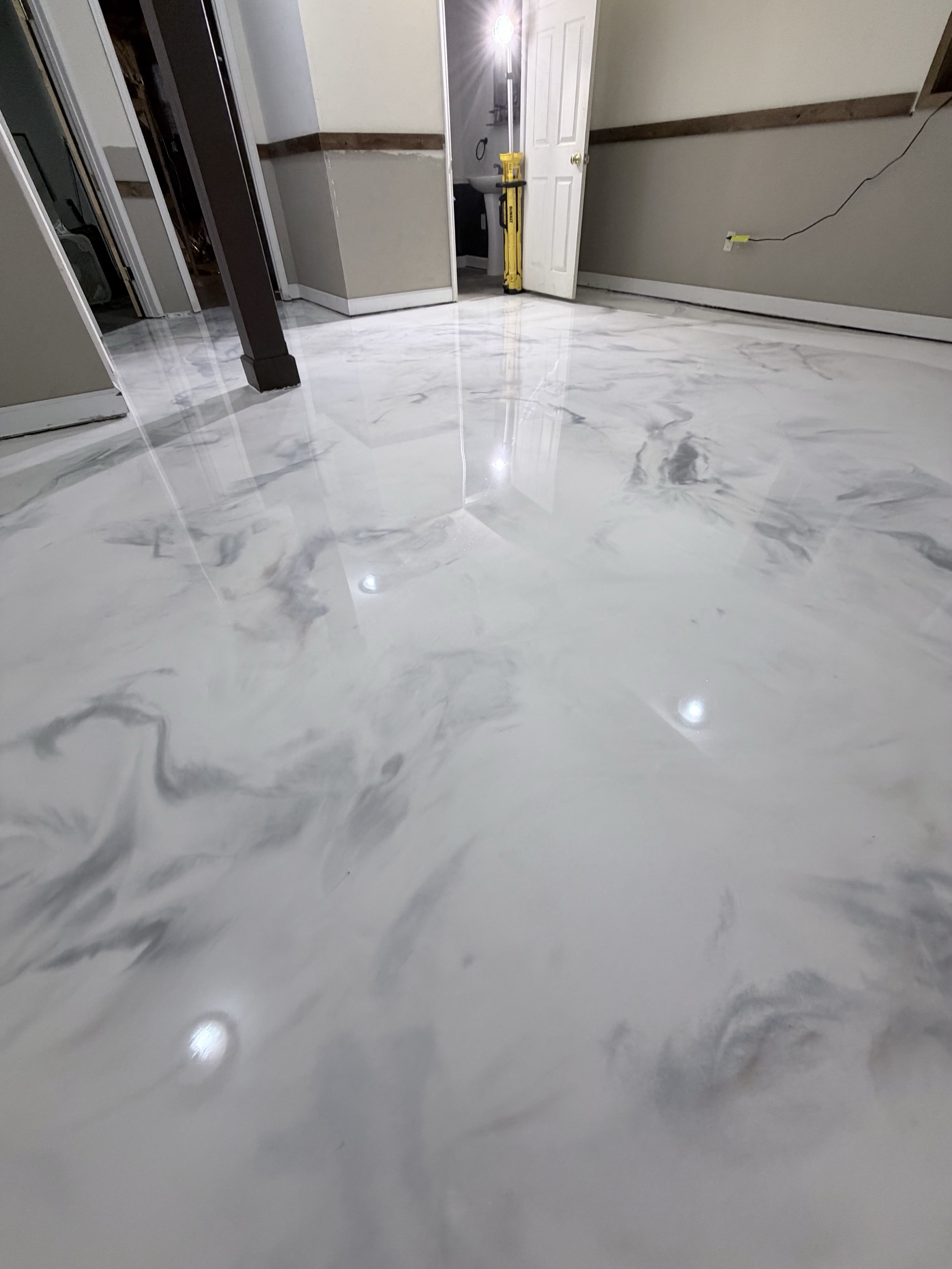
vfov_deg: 102.1
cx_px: 476
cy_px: 634
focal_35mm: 14
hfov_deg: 85.7
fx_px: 513
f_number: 2.2
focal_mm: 2.22
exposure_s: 1/60
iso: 250
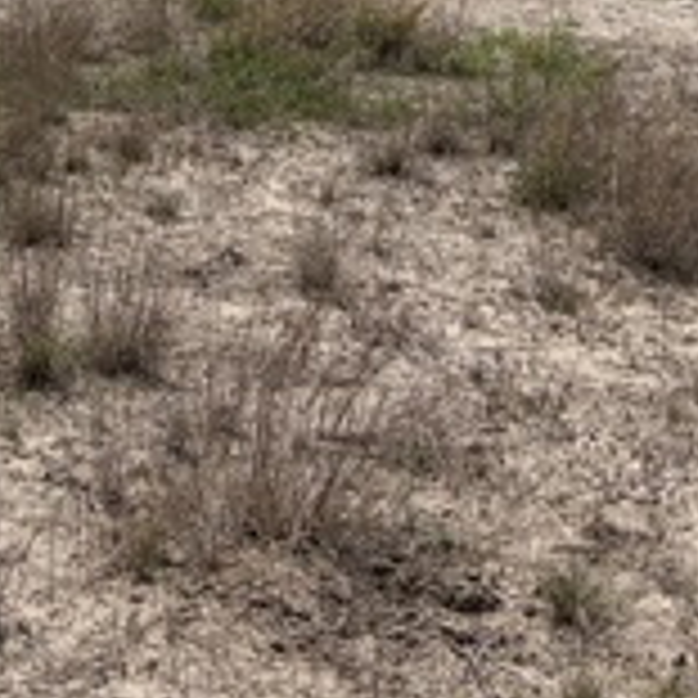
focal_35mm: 95
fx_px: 2167
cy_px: -333
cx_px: 167
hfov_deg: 18.2
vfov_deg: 16.7
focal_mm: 5.96
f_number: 1.6
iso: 50
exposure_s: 1/10101
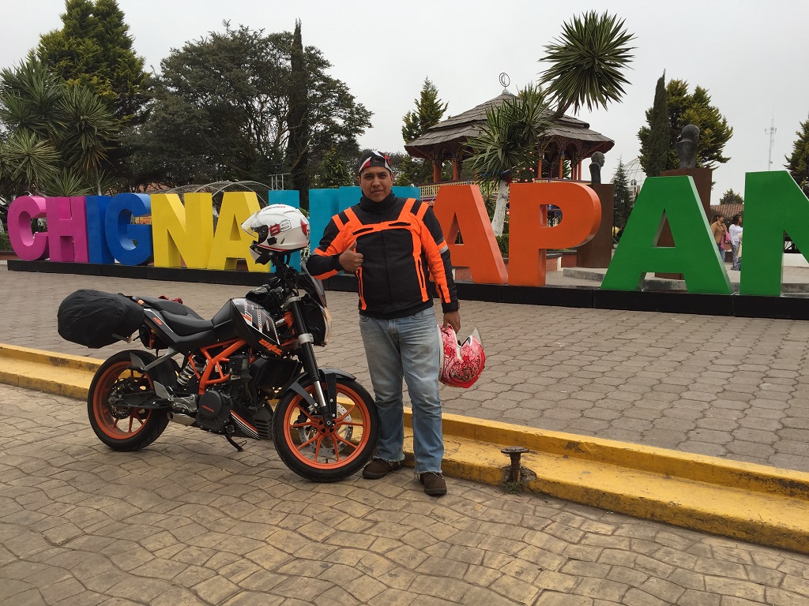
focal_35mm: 29
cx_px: 404
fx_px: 678
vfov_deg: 48.2
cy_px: 303
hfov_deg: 61.7
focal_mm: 4.15
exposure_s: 1/618
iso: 32
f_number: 2.2
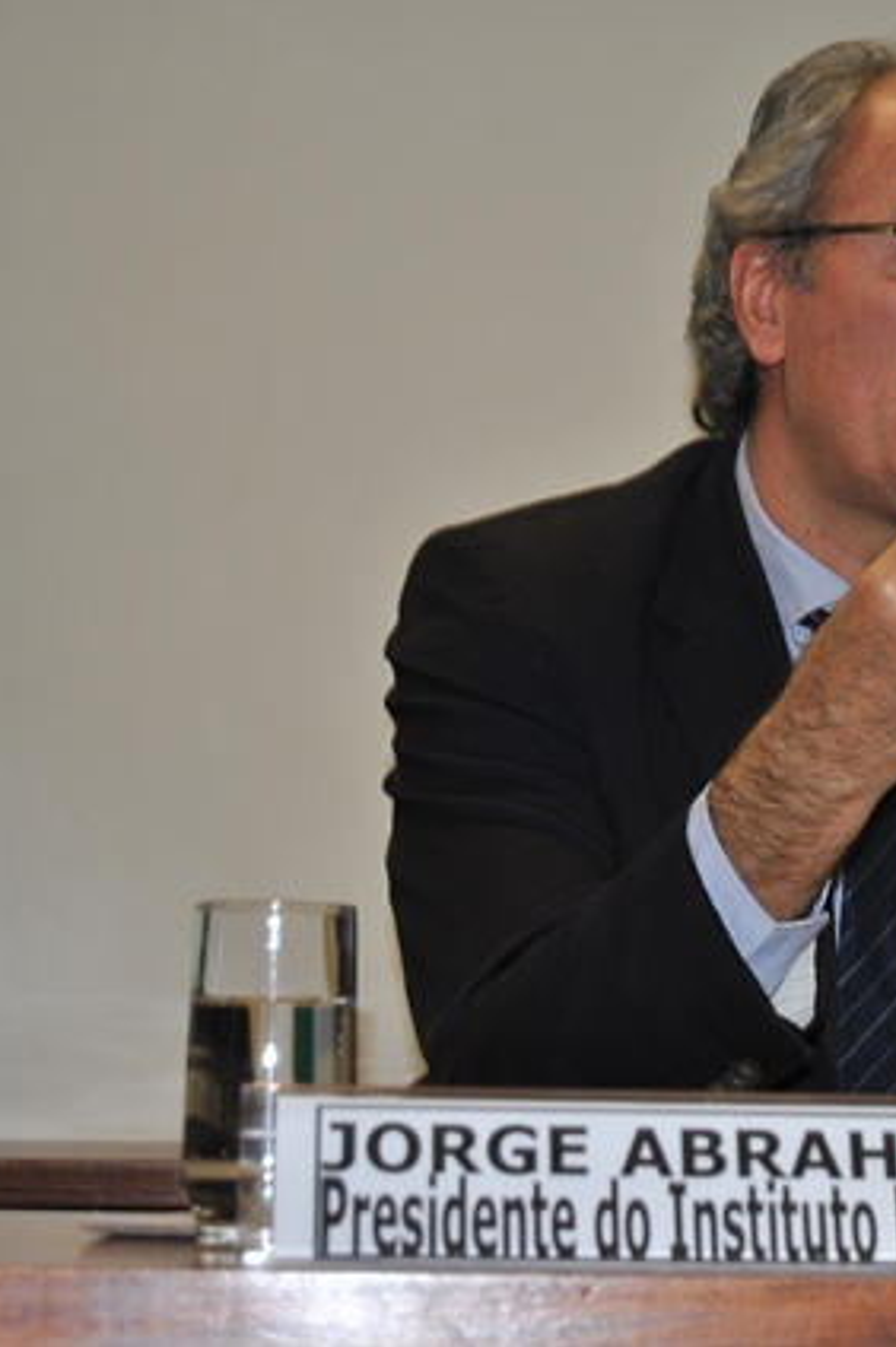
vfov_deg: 16.4
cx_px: 785
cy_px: 670
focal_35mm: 125
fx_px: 4665
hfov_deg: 10.9
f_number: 5.6
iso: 200
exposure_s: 1/60
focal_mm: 55
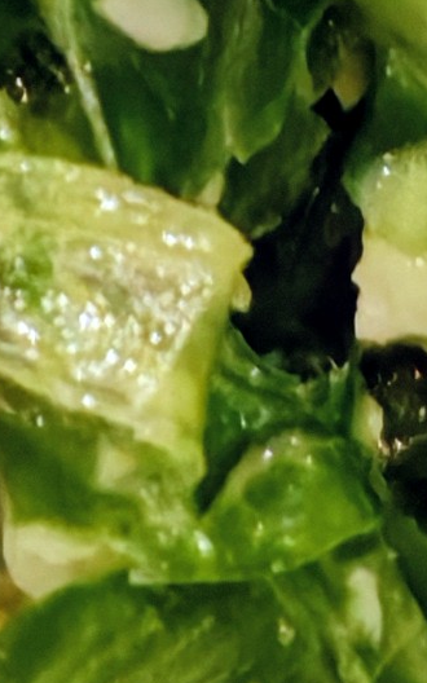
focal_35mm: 411
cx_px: 149
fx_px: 7653
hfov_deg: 3.2
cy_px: -832
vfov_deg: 5.0
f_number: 1.9
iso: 2000
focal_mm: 6.12
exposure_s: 1/33
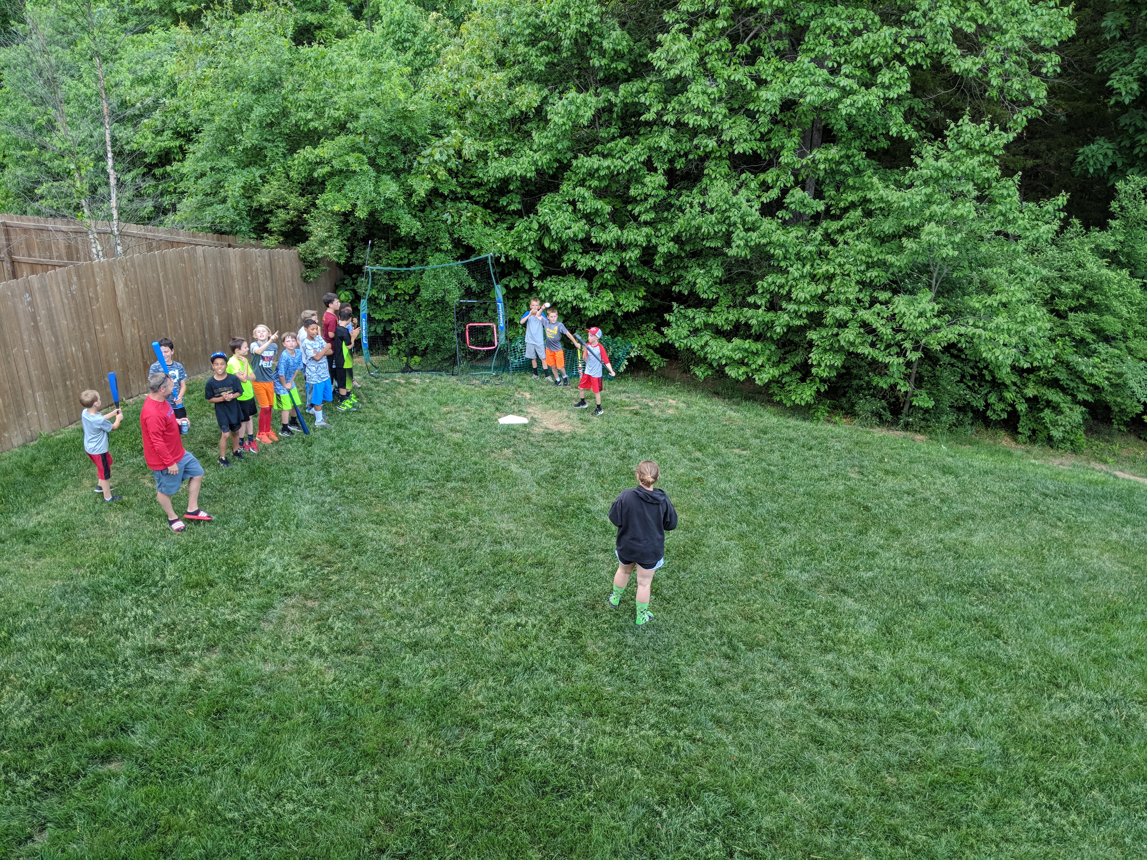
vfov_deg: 51.4
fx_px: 895
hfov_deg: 65.3
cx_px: 574
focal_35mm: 27
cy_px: 430
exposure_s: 1/125
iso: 106
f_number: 1.8
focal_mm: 4.44
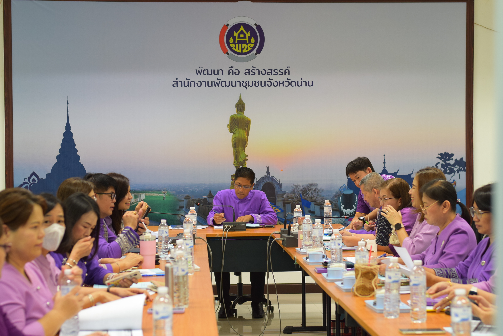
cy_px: 168
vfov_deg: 18.2
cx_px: 252
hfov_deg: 27.0
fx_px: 1048
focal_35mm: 75
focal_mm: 50
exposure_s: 1/100
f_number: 3.2
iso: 500
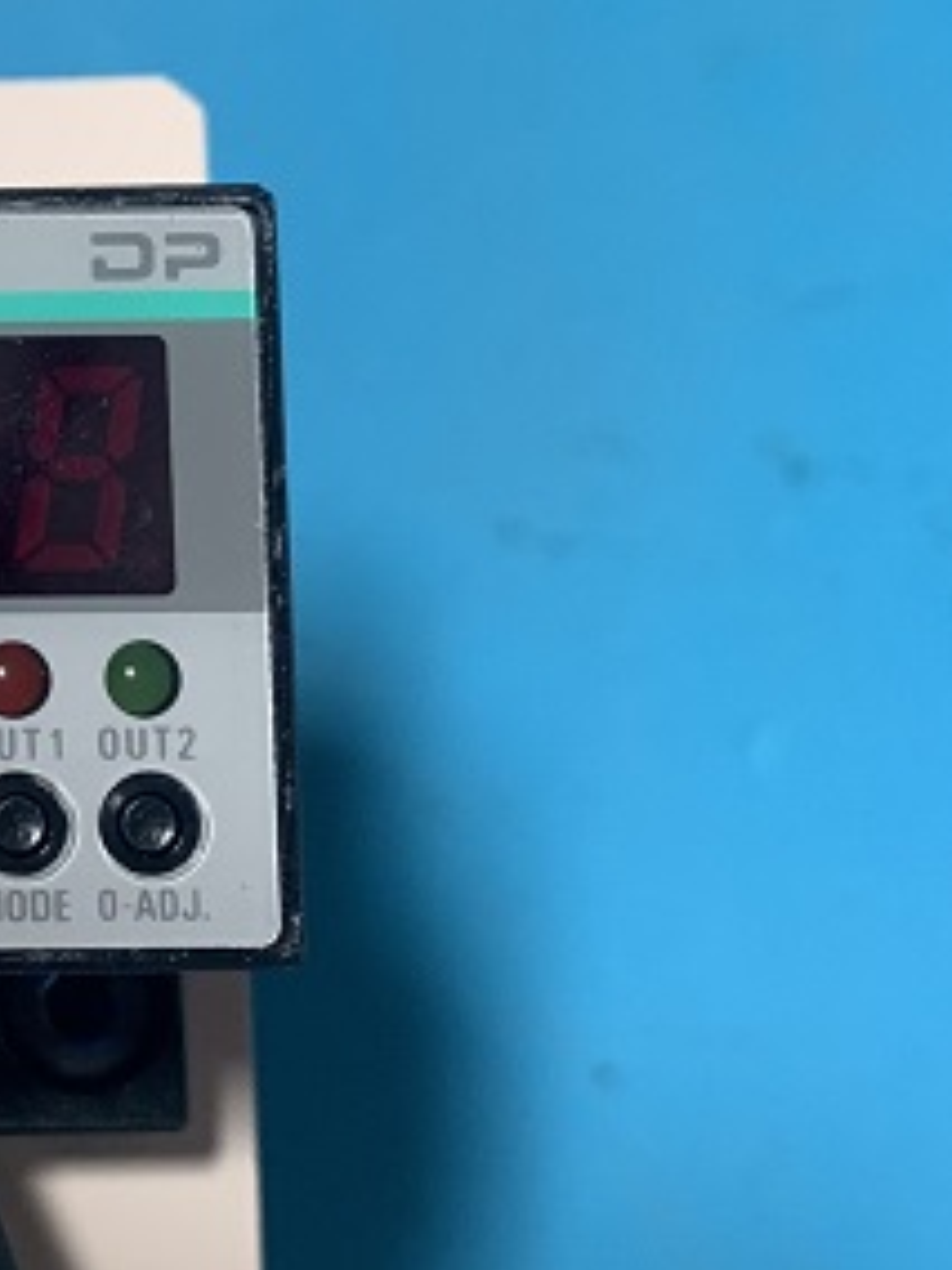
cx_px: -382
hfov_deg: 18.2
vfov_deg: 25.9
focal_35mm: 74
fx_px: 2714
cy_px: 288
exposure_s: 1/71
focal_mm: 4.25
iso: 100
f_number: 1.8
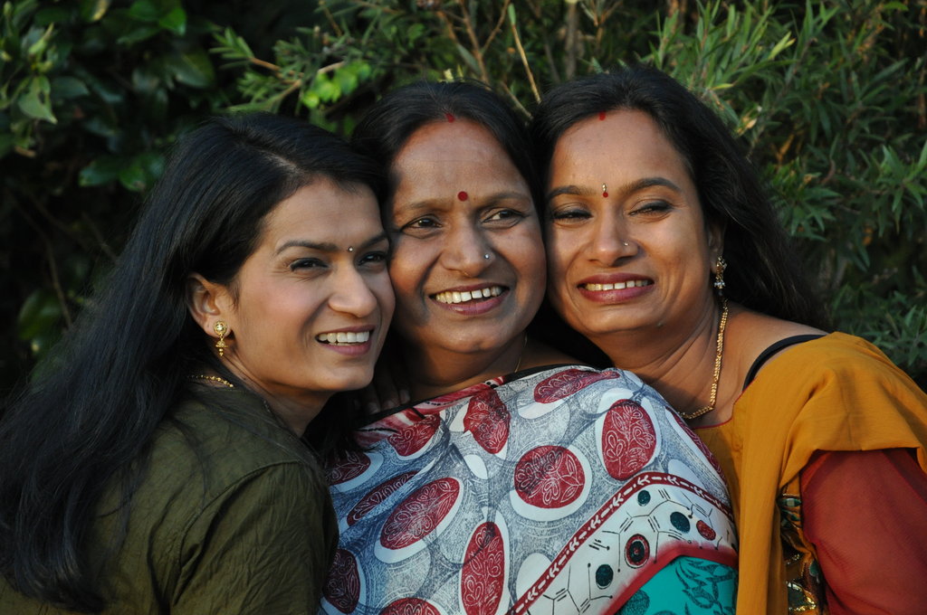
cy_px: 308
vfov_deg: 10.7
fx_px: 3279
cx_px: 464
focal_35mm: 128
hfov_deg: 16.1
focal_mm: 85
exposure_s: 1/250
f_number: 5.6
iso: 800
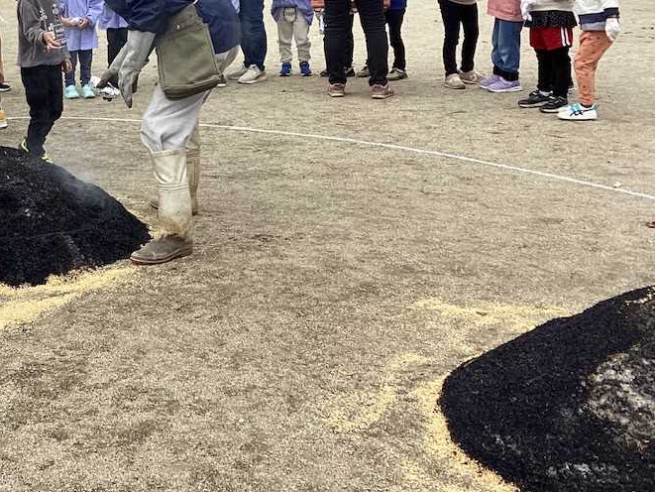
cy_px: 110
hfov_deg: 31.2
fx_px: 1136
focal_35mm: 60
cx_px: 116
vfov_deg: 24.1
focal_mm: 3.3
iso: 25
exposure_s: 1/578
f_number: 2.4
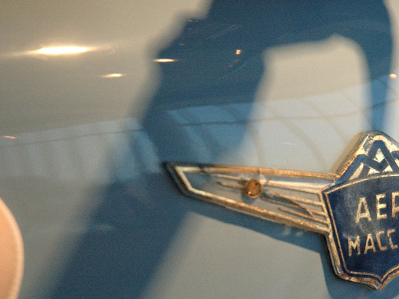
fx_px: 2340
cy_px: 210
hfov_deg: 9.7
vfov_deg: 7.3
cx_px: 364
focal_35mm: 203
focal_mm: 70
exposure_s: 1/160
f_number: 4.5
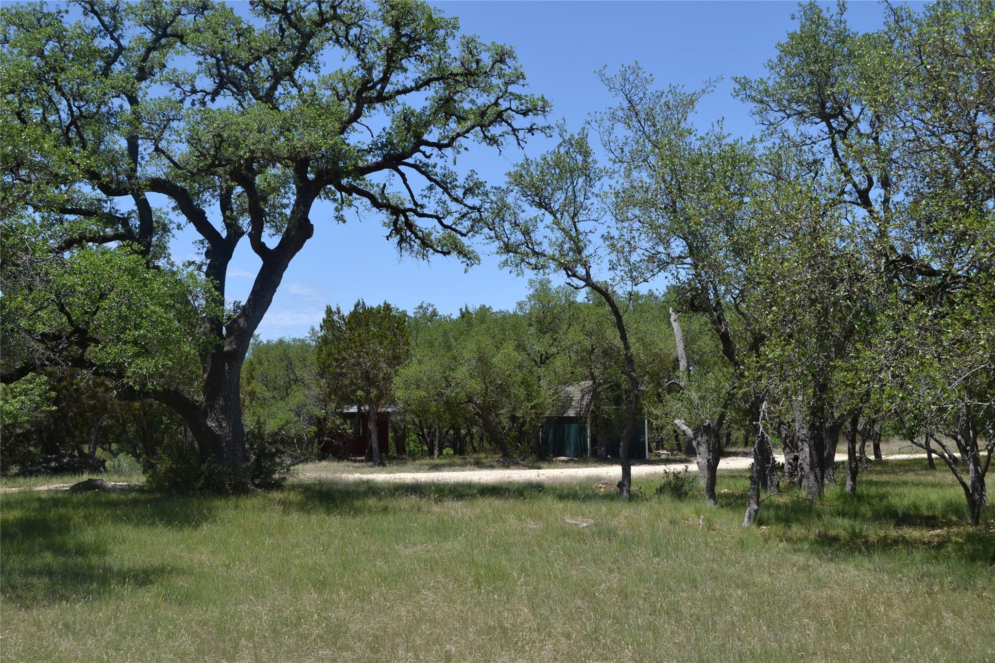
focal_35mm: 39
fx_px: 1078
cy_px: 332
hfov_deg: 49.6
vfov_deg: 34.2
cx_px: 498
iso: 100
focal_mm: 26
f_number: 8
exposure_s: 1/250
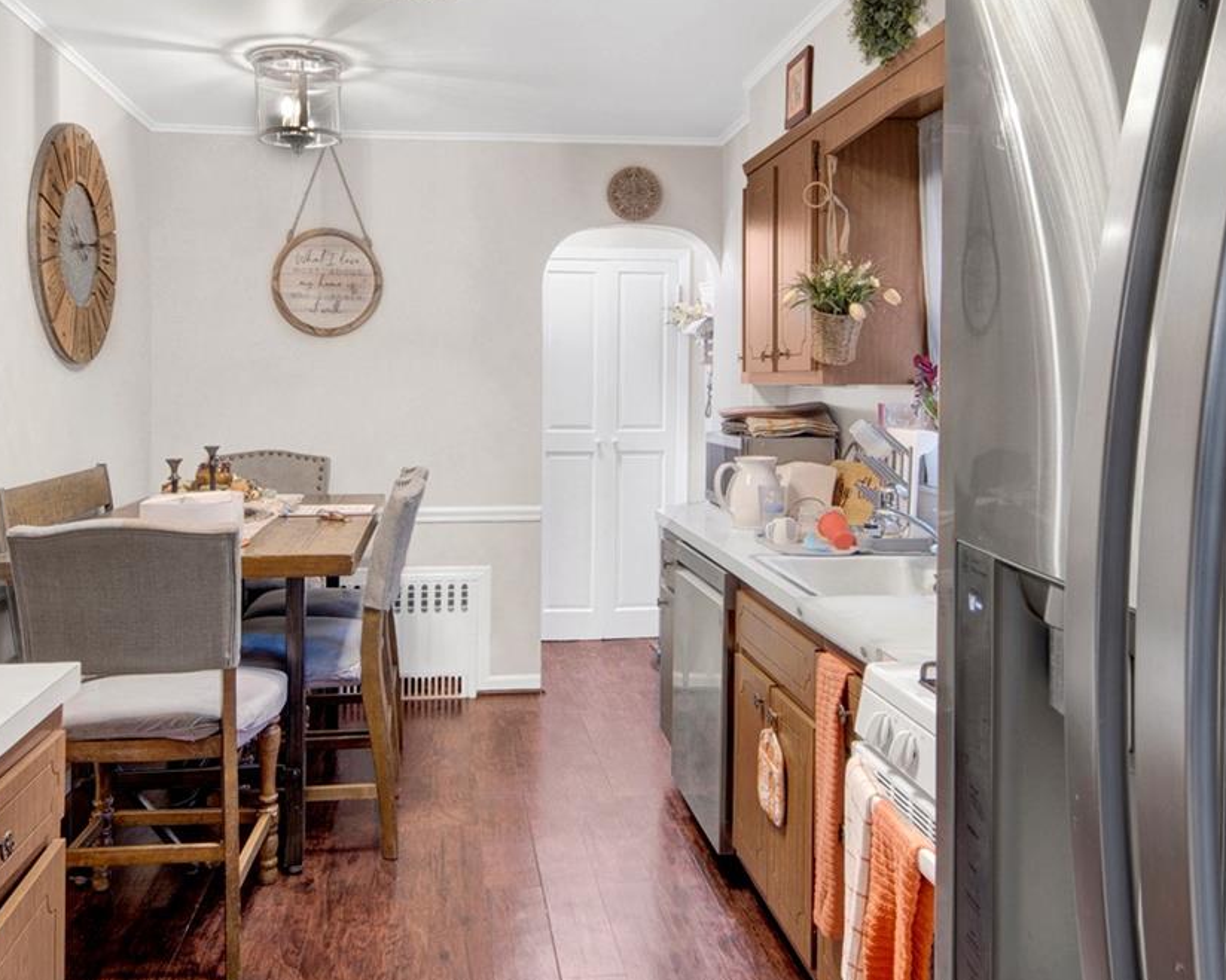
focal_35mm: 28
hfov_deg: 62.1
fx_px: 1016
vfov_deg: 51.2
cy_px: 387
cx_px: 552
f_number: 8
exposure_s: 1
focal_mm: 8
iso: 100
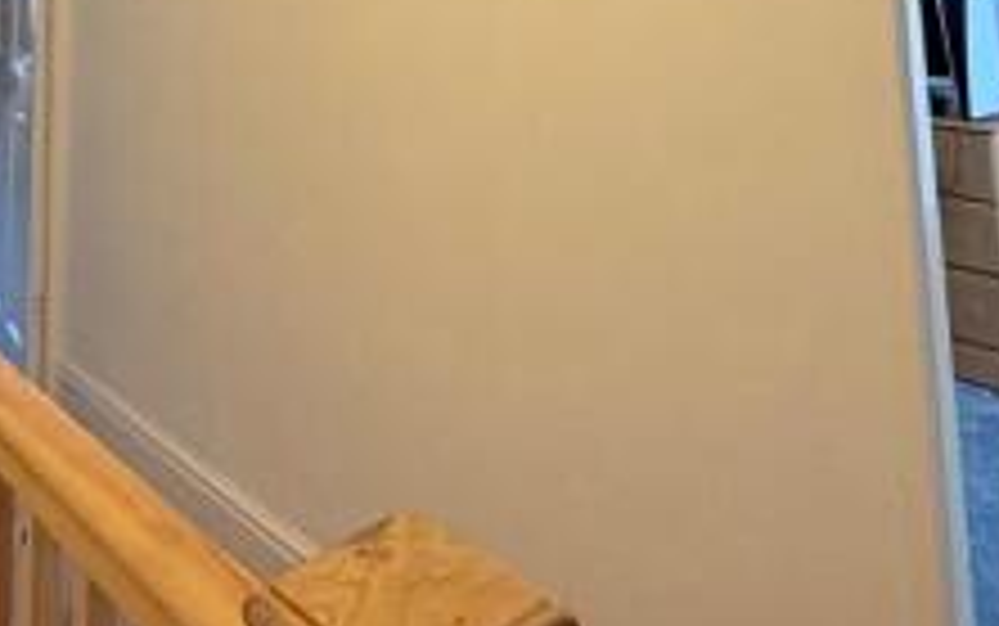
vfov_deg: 26.5
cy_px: -236
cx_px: 322
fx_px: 1062
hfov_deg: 49.4
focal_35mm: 39
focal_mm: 2.22
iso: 200
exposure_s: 1/100
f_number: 2.2
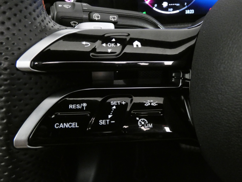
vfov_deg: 46.8
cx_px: 121
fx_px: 210
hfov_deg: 60.0
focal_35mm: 30
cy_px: 91
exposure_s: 1/10
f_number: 3.3
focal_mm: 5.3
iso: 1600
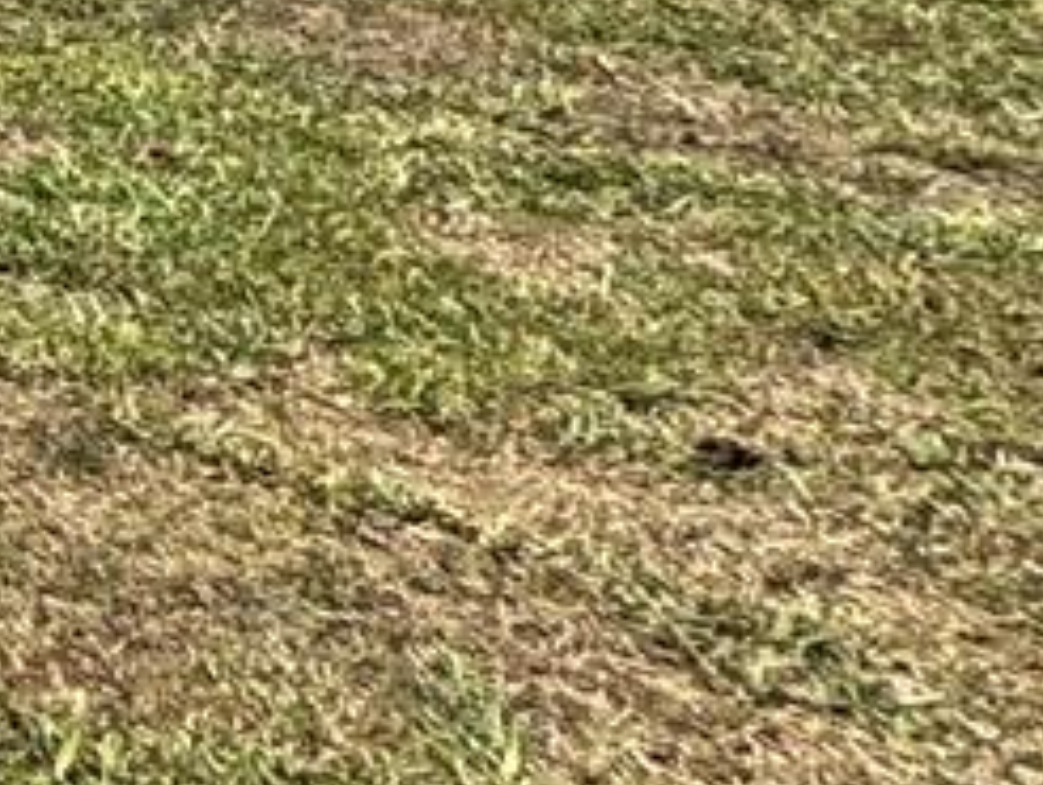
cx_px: -2137
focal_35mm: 91
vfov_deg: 14.3
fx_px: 2745
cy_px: -641
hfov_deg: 11.3
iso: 50
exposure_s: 1/1789
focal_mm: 2.22
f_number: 2.2
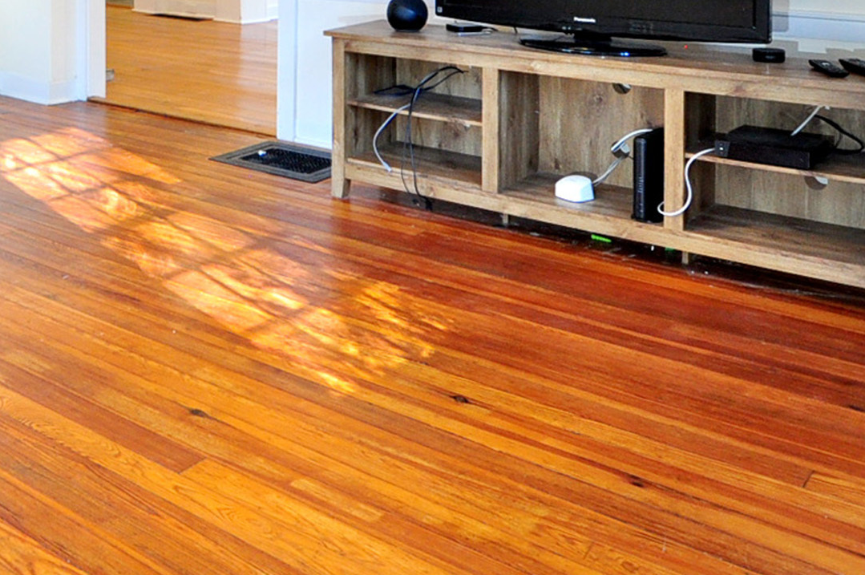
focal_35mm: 44
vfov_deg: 26.9
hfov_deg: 40.5
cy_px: -107
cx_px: 71
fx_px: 1064
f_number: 4.5
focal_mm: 11
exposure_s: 1/50
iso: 640
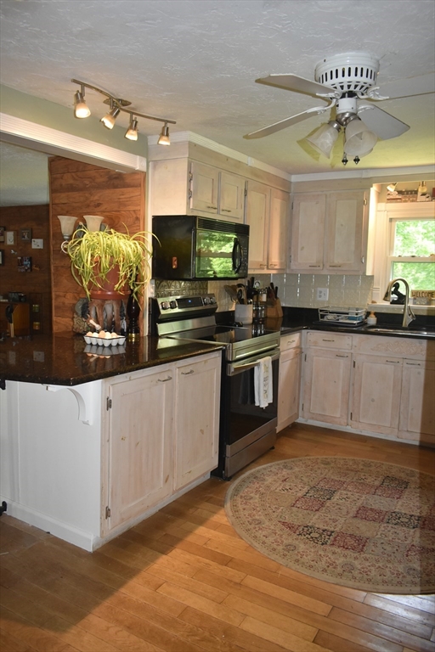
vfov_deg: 67.4
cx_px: 218
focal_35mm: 27
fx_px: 489
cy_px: 326
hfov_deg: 47.9
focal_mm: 18
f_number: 4.5
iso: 800
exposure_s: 1/80
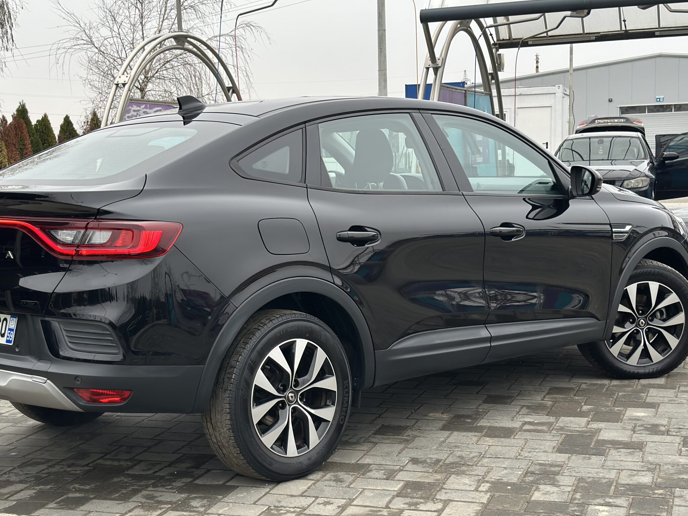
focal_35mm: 60
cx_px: 306
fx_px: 1193
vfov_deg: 24.4
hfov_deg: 32.2
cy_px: 292
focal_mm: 6.86
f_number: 1.78
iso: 80
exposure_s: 1/421
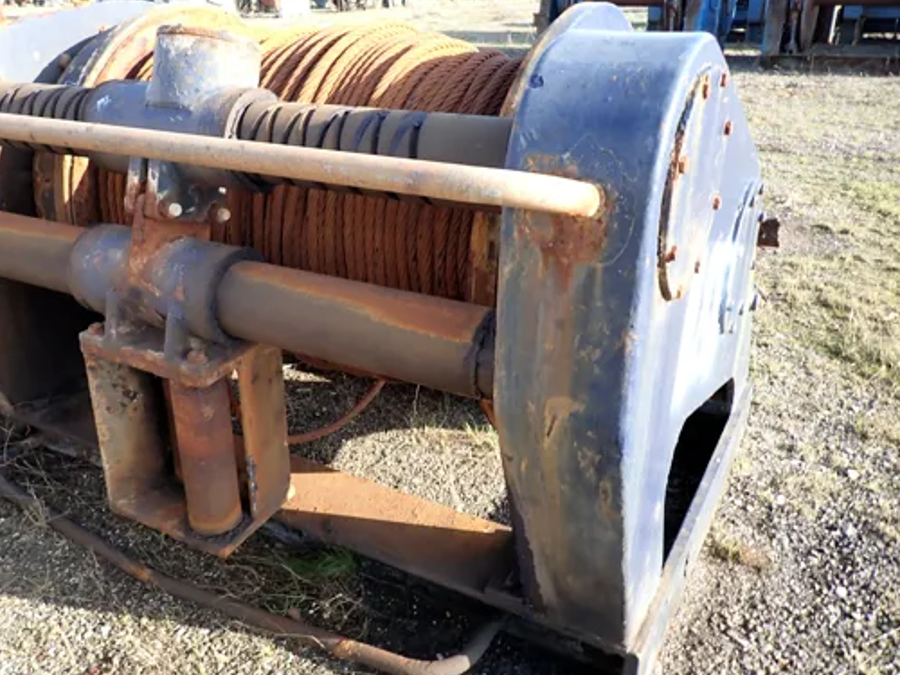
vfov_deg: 45.4
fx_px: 806
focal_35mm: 31
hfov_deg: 58.0
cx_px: 373
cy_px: 307
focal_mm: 4.5
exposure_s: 1/50
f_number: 5.6
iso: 100
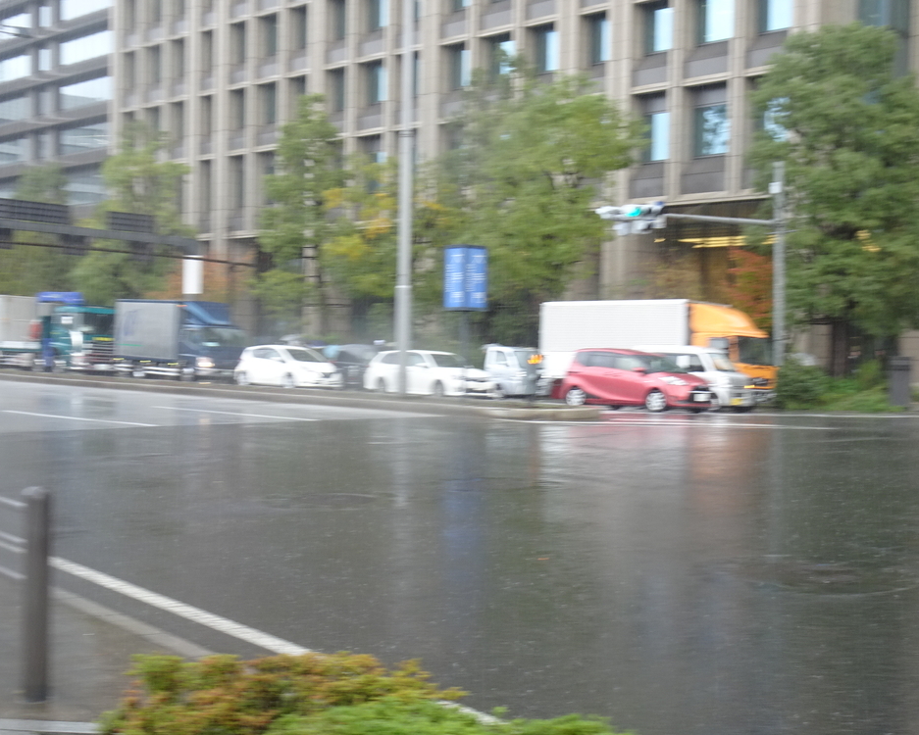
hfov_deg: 37.2
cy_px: 411
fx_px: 1360
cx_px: 542
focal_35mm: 50
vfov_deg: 30.2
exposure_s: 1/40
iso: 80
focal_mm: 6.8
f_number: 4
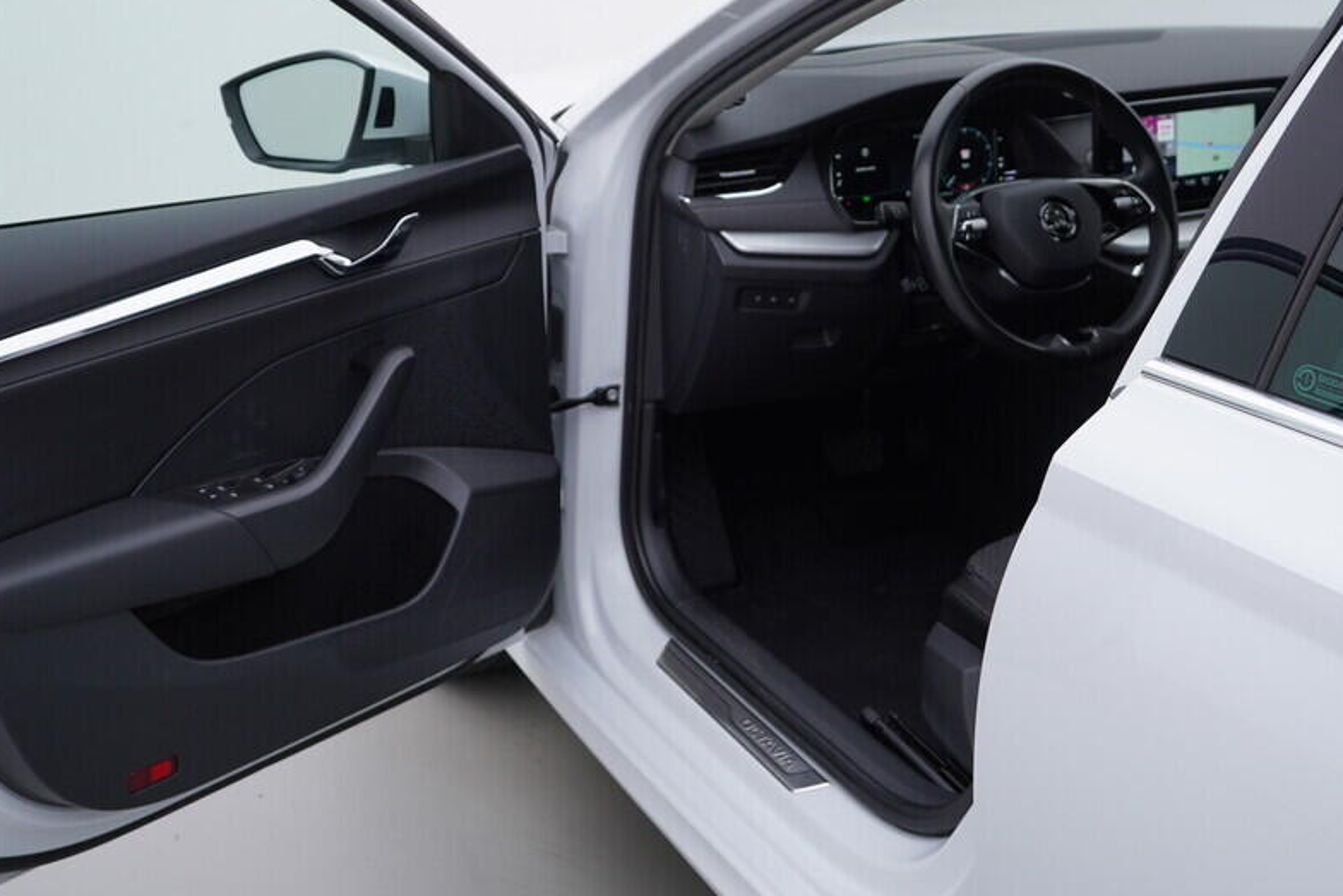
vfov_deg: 28.6
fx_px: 1754
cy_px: 357
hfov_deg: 41.9
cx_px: 692
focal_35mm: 47
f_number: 4
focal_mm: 24
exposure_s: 1/80
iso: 125
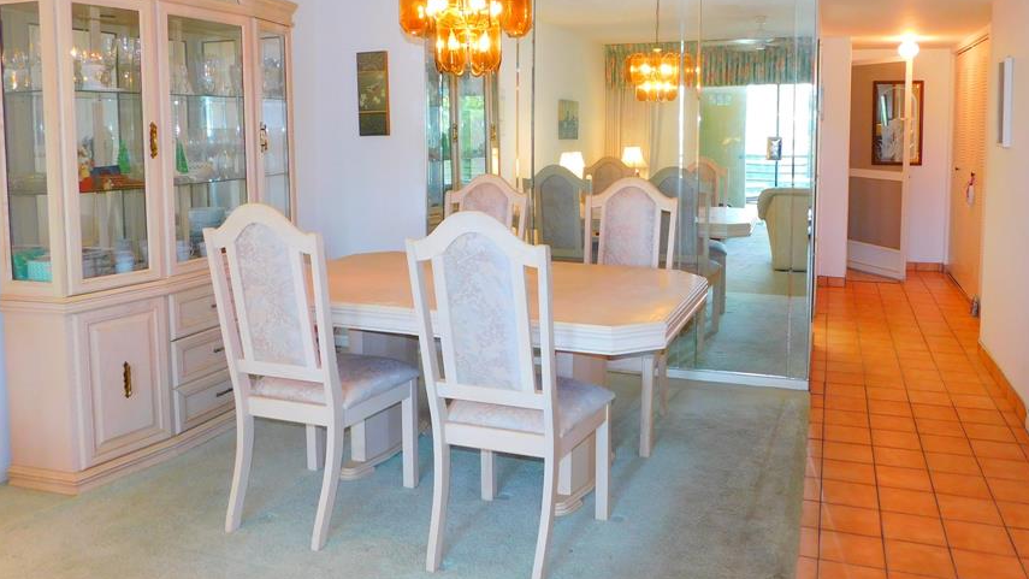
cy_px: 178
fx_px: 819
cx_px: 573
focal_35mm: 30
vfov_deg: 38.4
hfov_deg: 64.1
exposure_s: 1/30
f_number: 3
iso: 200
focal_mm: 4
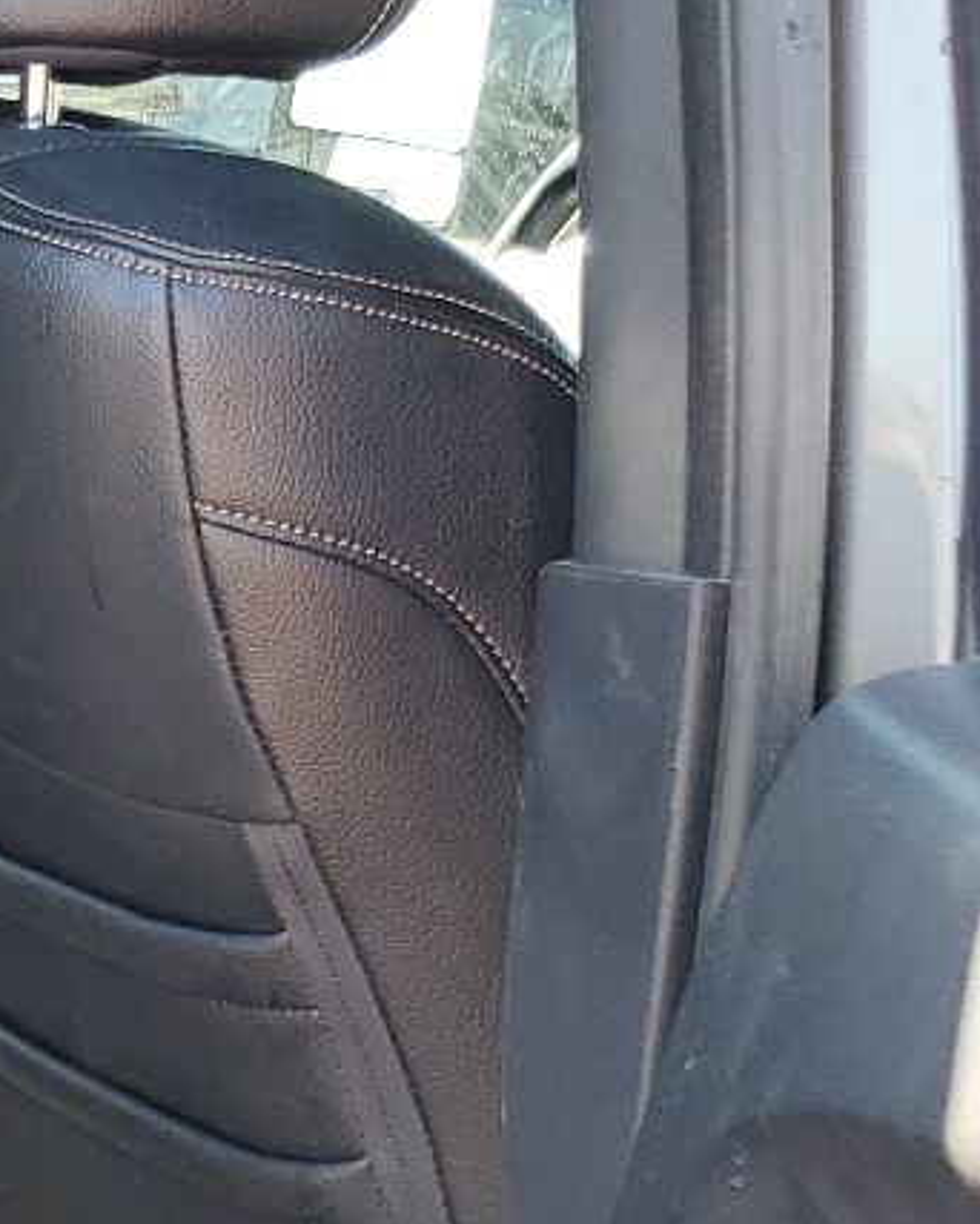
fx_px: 3442
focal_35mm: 95
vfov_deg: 20.1
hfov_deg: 13.3
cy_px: 794
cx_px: -1126
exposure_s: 1/127
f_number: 1.5
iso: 50
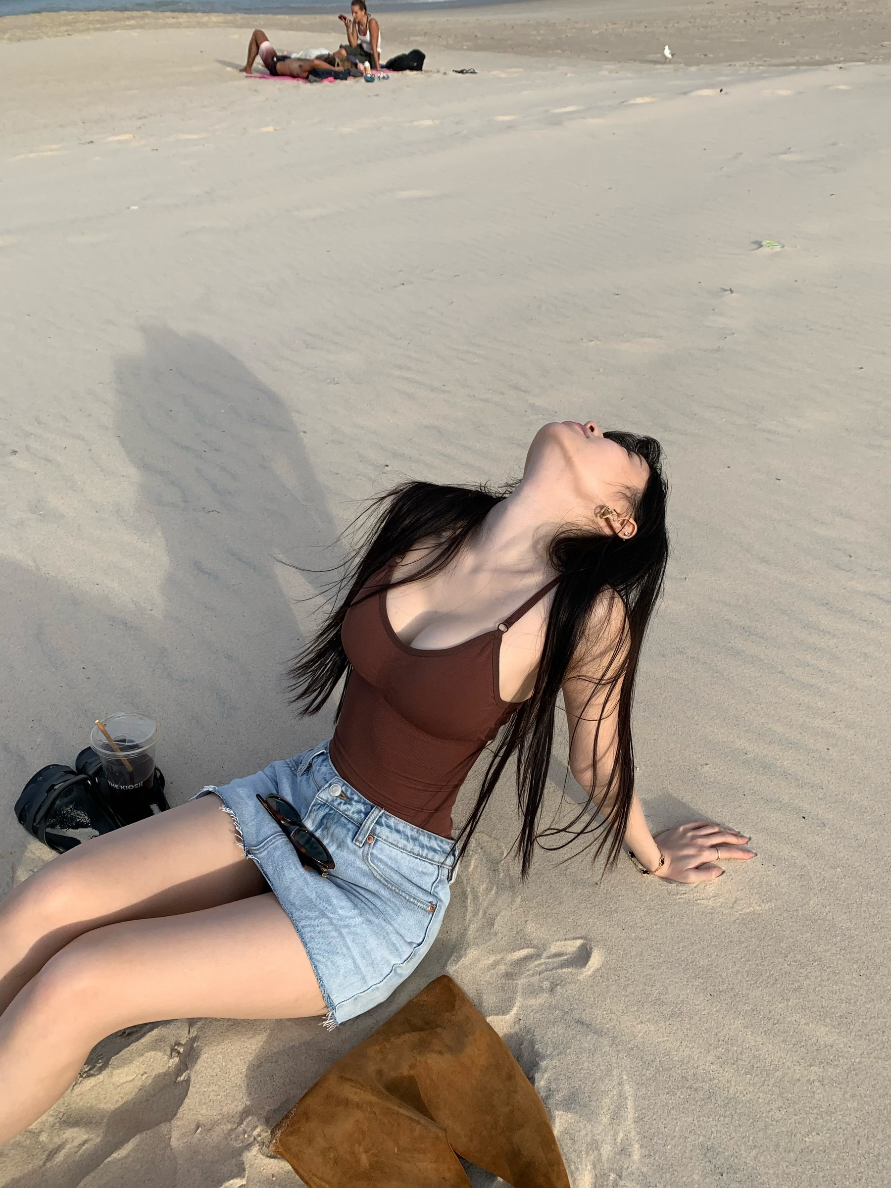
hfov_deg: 53.1
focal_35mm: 26
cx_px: 446
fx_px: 892
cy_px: 594
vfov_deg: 67.3
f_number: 1.8
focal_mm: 4.25
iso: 25
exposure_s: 1/1427
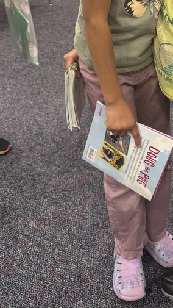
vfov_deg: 36.5
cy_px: 26
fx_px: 432
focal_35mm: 53
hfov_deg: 21.7
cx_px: 178
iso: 200
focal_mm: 6.76
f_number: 1.78
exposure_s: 1/60
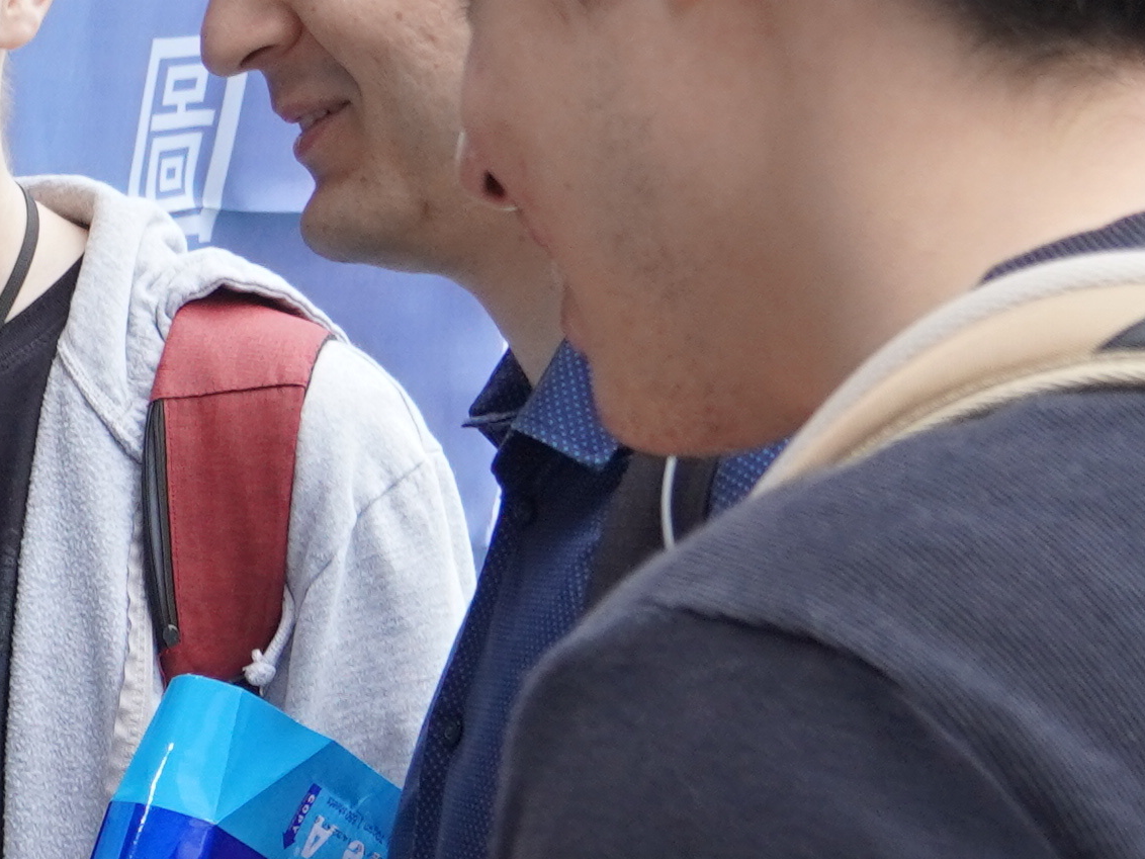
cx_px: -496
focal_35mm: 161
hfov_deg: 11.8
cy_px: 526
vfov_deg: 9.2
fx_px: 5310
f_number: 4
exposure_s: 1/160
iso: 320
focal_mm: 21
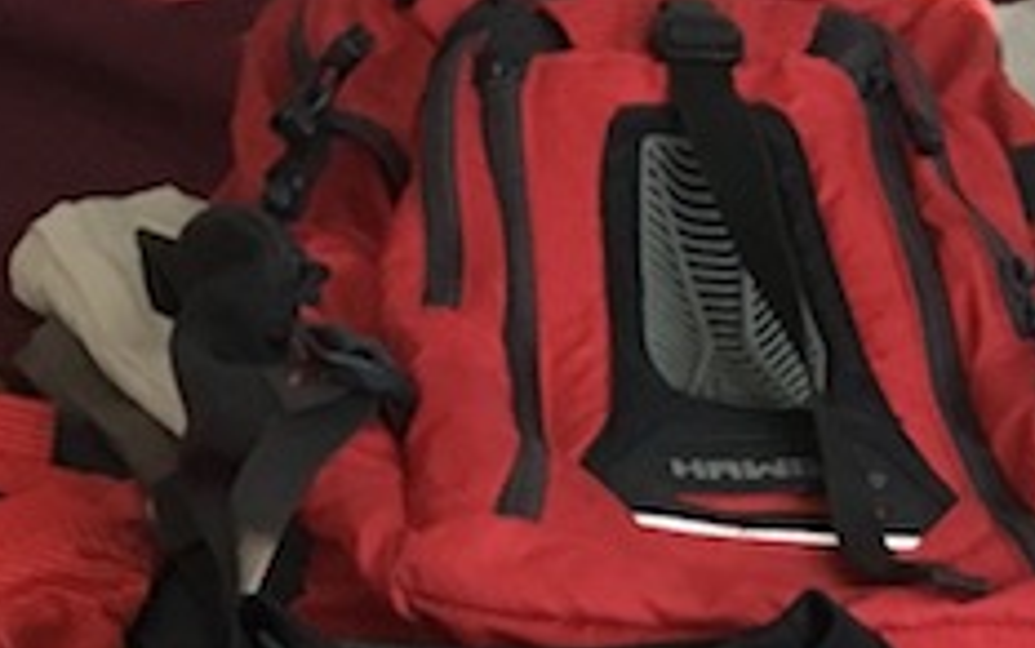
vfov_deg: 8.9
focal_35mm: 132
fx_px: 3726
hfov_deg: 15.8
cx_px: 409
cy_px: 1580
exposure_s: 1/17
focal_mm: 4.15
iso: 200
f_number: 2.2
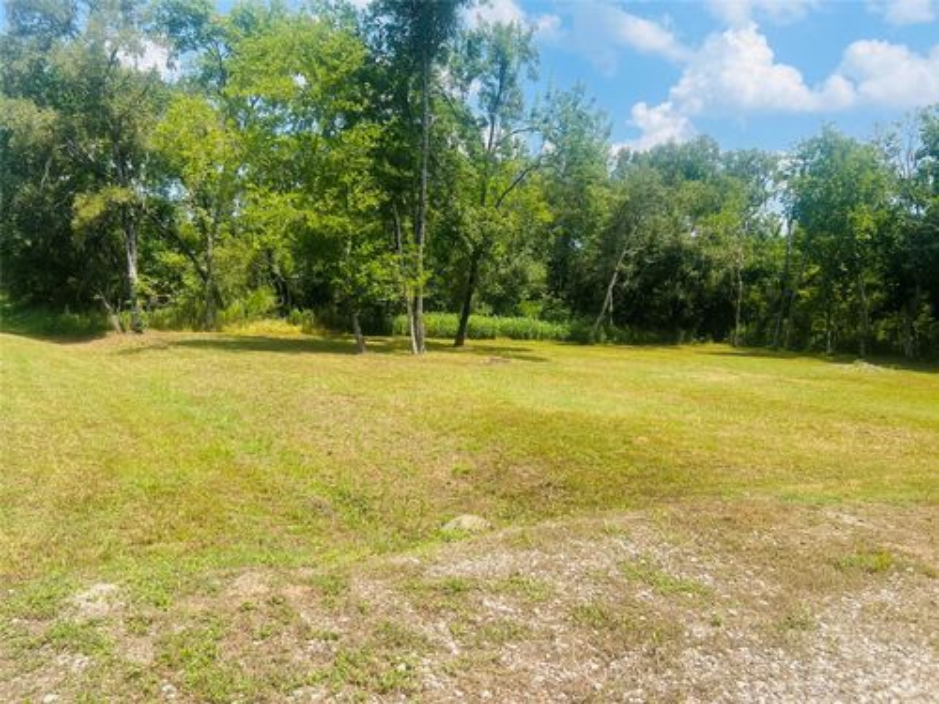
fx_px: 705
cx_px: 470
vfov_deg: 53.1
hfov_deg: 67.3
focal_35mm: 26
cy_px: 352
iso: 50
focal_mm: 5.7
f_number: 1.5
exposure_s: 1/3077
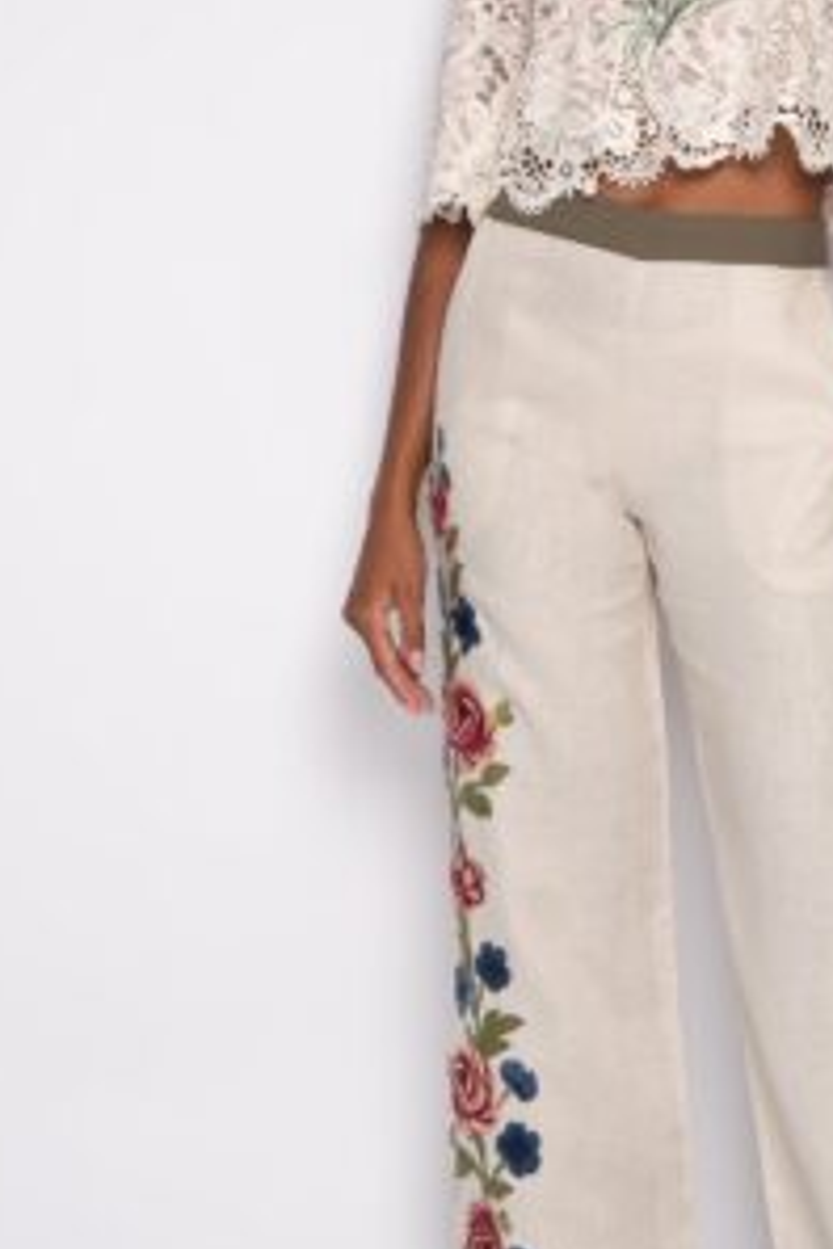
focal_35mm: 97
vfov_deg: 21.0
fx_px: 3366
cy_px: 515
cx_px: 711
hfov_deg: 14.0
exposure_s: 1/160
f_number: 7.1
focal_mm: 48
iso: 200
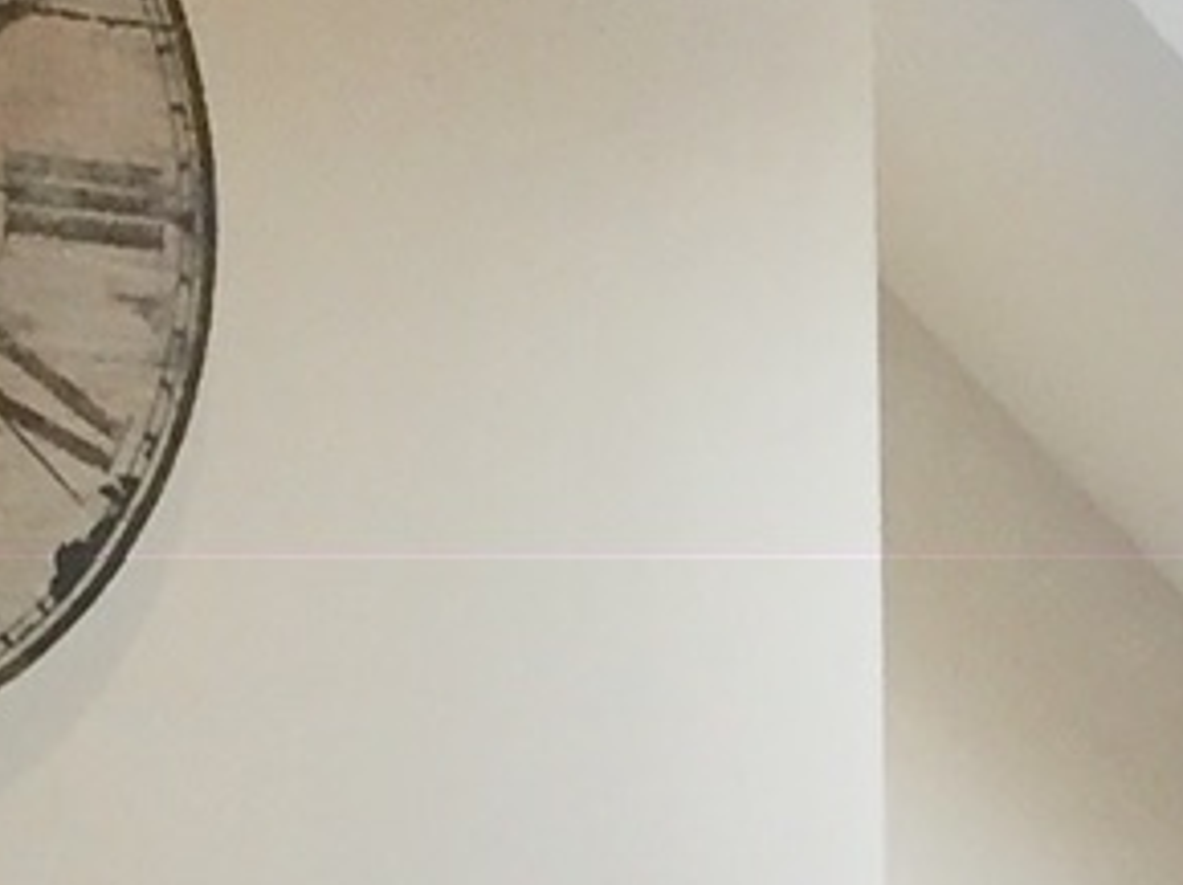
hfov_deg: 9.4
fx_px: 7000
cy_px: 2060
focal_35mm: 205
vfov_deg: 6.9
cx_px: 1872
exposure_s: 1/33
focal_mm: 4.15
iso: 64
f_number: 2.2
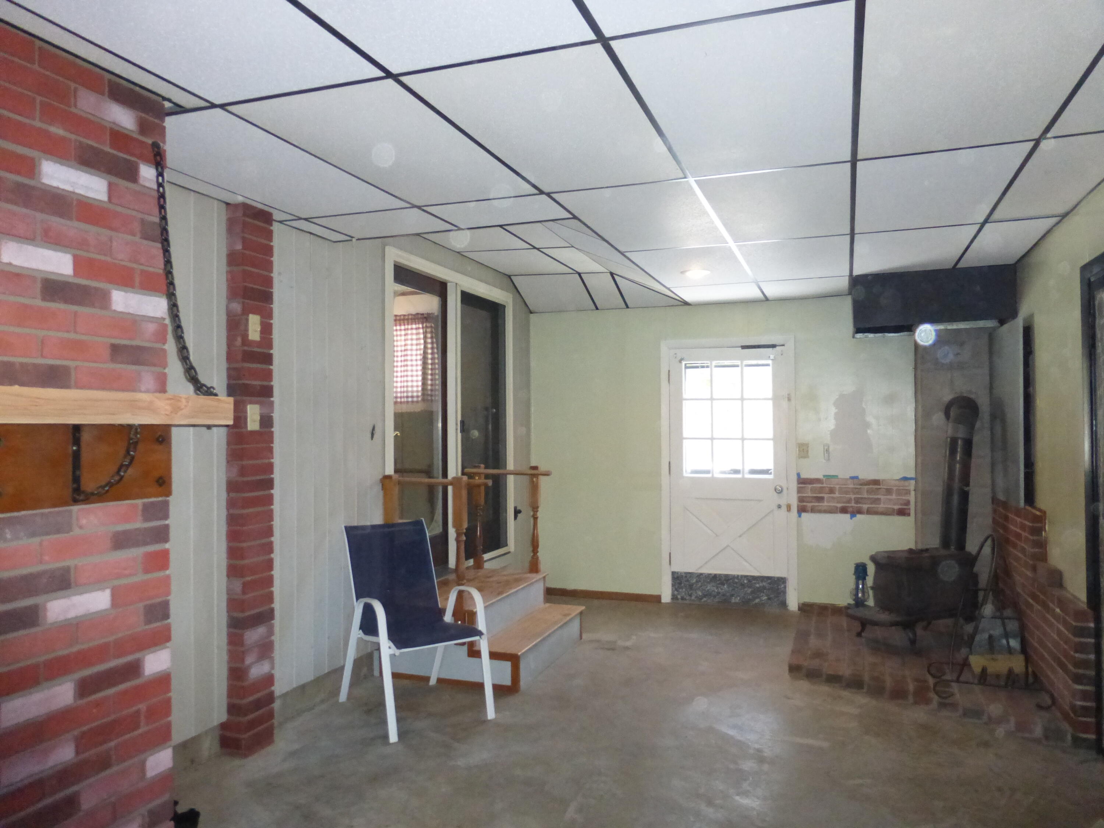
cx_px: 552
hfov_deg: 71.6
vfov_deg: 56.8
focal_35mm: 24
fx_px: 765
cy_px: 414
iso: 800
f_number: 3.3
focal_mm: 4.3
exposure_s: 1/60
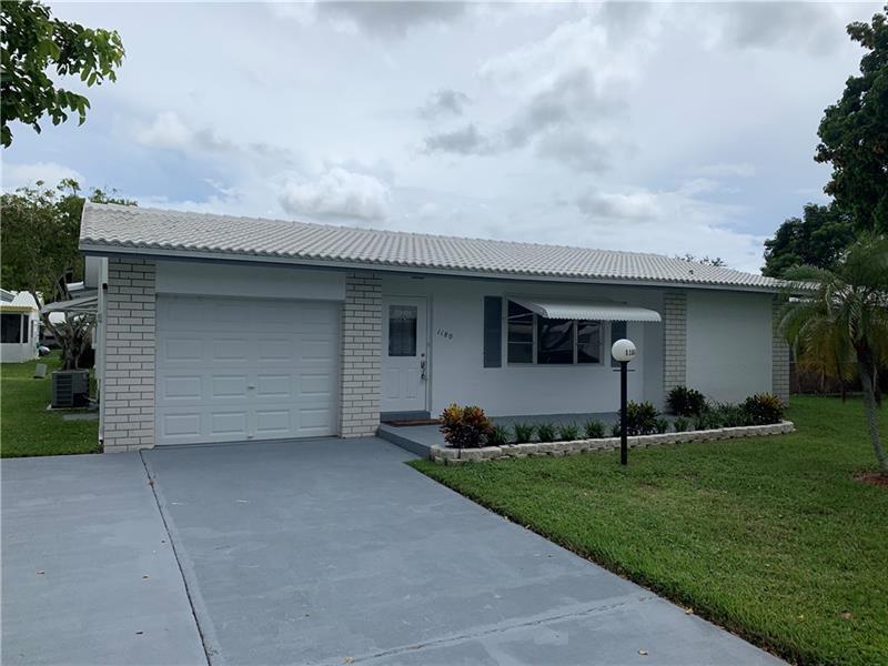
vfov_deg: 53.1
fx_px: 667
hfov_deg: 67.3
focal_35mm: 26
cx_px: 444
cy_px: 333
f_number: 1.8
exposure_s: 1/5405
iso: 25
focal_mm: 4.25
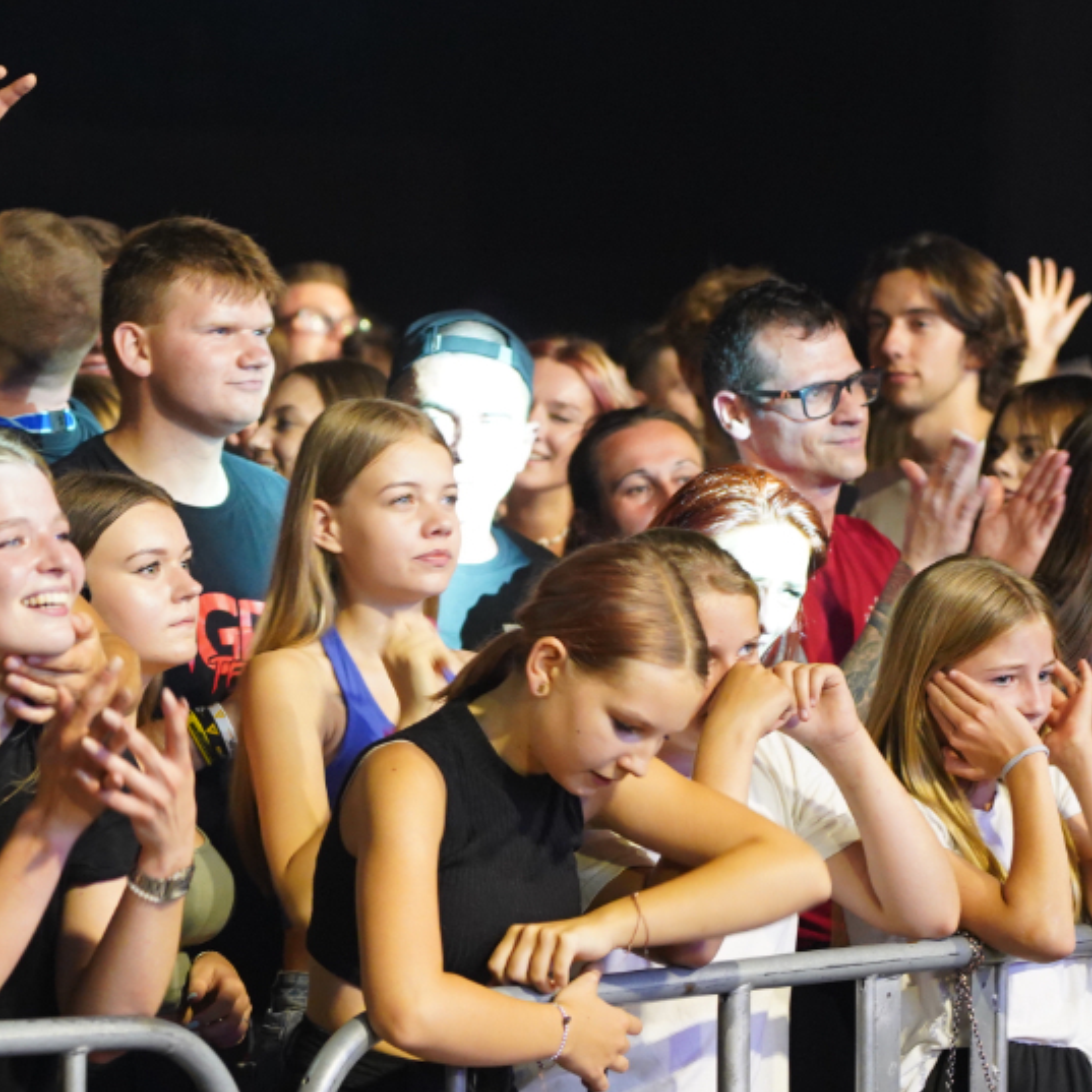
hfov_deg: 8.3
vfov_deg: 8.3
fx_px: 7566
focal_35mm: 212
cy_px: 564
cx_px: 445
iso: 3200
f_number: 4
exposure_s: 1/100
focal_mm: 103
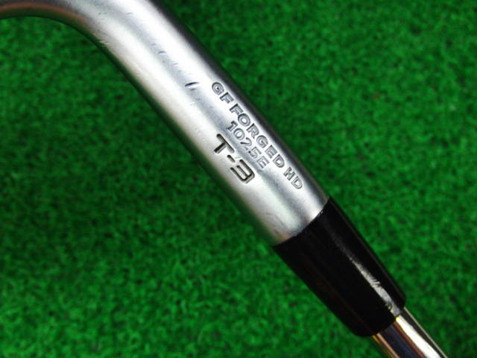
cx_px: 238
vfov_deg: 38.7
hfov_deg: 50.1
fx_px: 510
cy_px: 179
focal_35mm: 37
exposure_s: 1/60
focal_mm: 6.42
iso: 400
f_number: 3.6
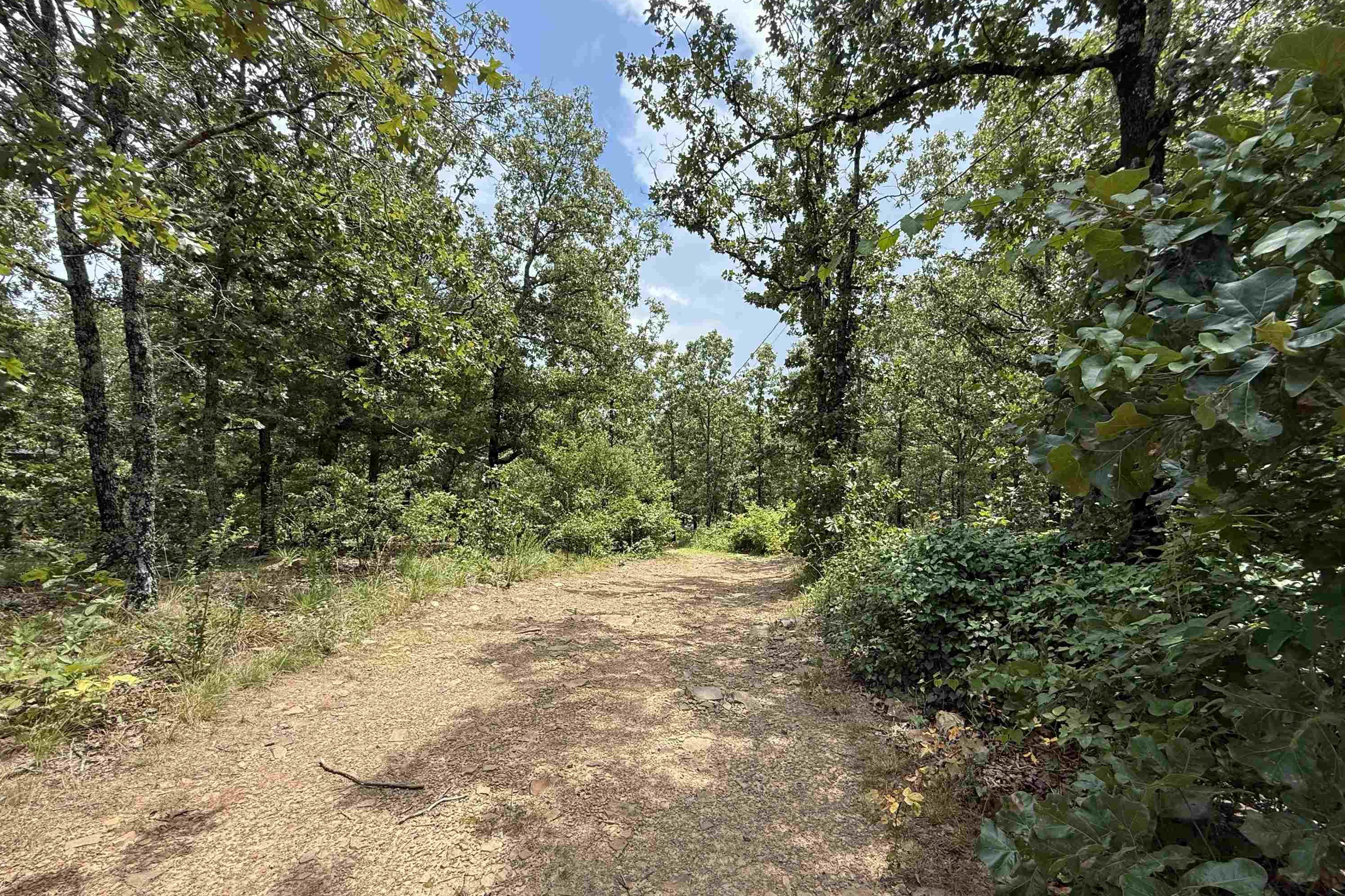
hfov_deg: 100.4
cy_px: 492
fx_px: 560
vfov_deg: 77.1
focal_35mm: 15
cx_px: 685
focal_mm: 2.22
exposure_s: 1/799
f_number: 2.2
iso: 50
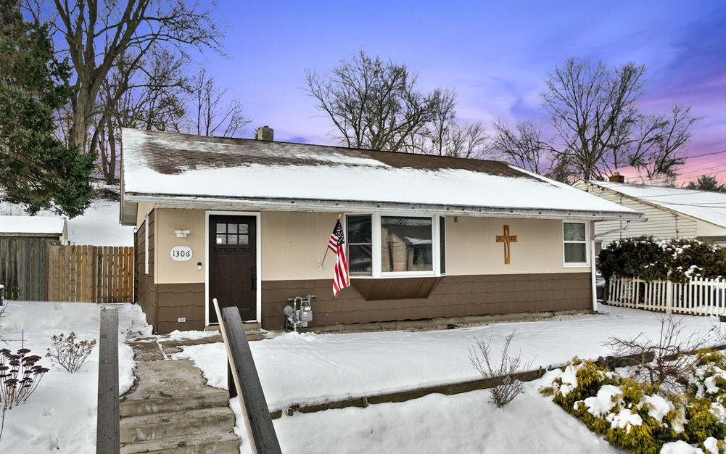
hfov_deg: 70.4
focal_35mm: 26
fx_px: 515
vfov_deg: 47.6
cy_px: 233
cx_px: 370
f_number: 2.8
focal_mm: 12.29
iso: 100
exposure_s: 1/800
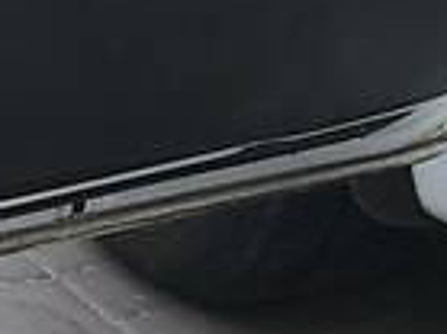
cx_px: -154
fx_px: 2077
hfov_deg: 11.9
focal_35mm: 161
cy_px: -514
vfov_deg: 8.3
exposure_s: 1/967
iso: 20
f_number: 1.8
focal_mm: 4
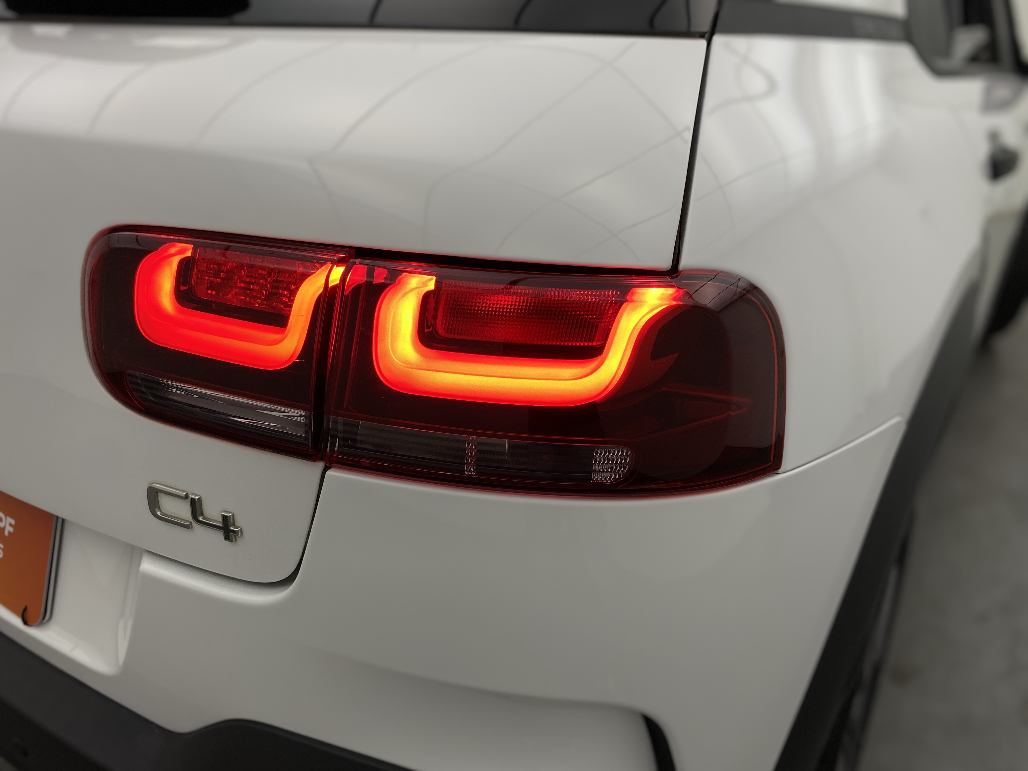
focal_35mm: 26
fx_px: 772
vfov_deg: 53.1
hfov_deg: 67.3
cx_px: 514
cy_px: 386
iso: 64
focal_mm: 4.25
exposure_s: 1/120
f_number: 1.8
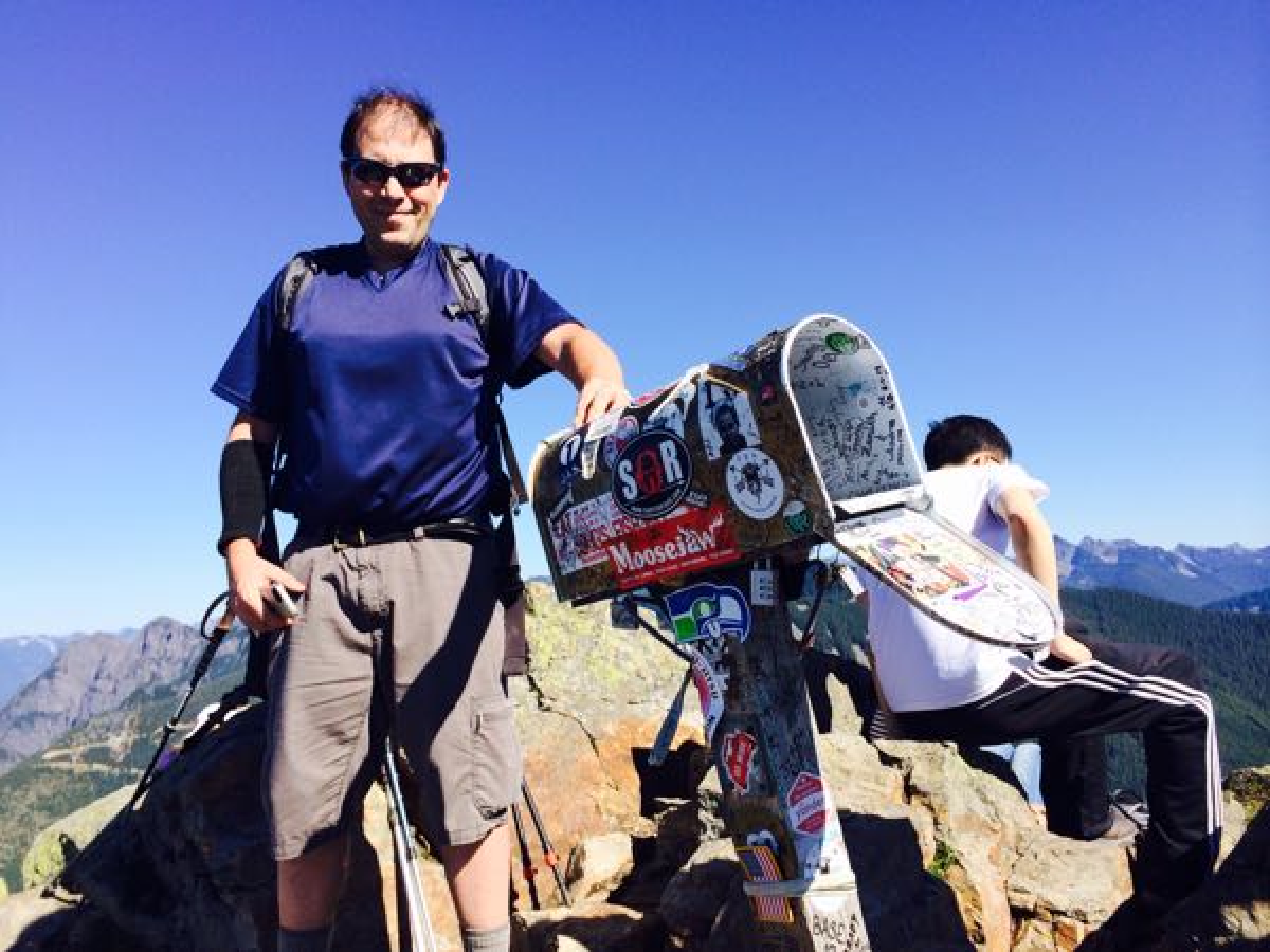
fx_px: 1101
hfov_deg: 60.0
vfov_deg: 46.8
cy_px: 476
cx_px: 635
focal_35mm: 30
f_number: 2.2
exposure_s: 1/1642
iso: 32
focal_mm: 4.12
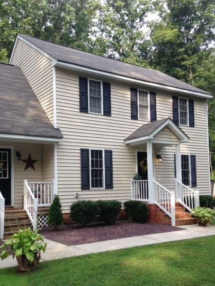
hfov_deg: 36.7
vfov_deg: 47.7
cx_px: 92
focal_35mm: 39
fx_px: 323
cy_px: 167
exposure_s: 1/288
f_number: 2.4
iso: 50
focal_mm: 4.13
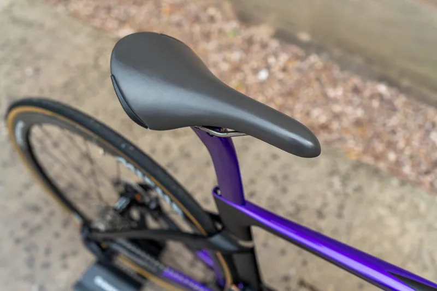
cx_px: 218
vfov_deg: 37.8
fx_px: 425
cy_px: 146
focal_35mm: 35
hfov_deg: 54.4
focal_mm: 35
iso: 200
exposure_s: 1/250
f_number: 2.8
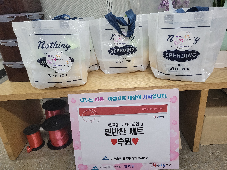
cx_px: 114
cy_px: 85
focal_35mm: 26
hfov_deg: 67.3
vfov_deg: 53.1
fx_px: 170
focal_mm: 5.4
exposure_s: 1/120
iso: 320
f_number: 1.8
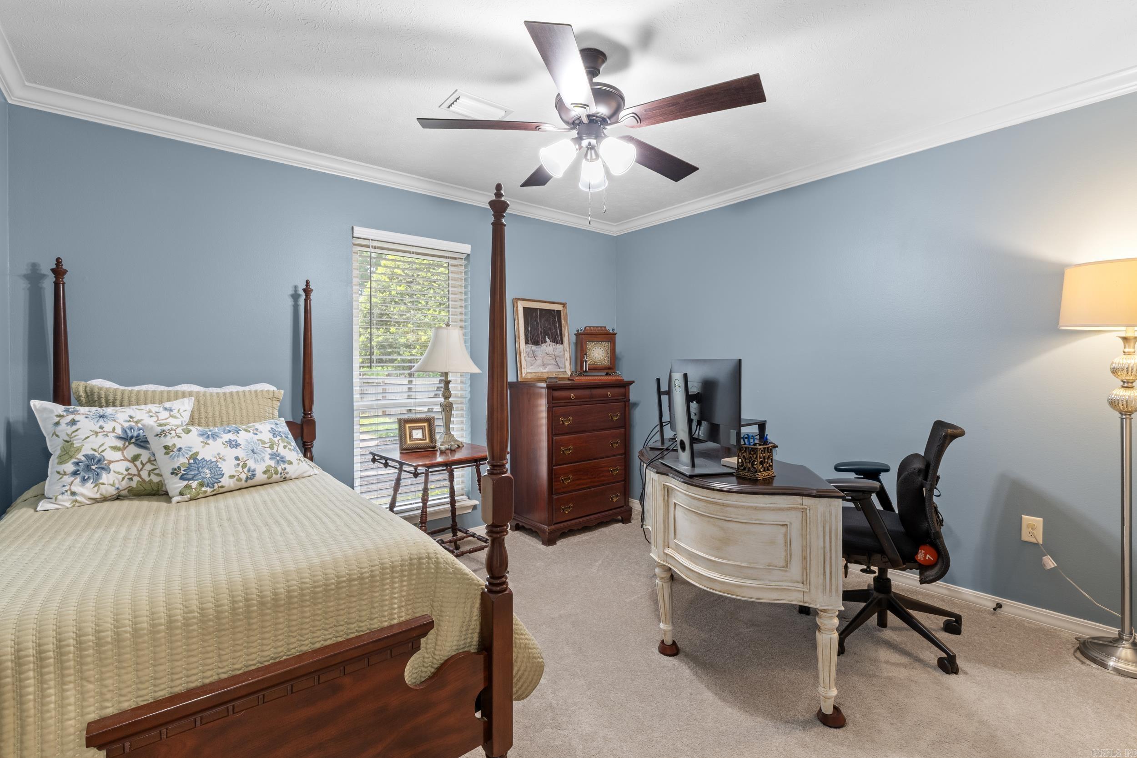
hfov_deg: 97.1
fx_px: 502
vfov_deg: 74.1
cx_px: 568
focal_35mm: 16
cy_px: 379
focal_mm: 10.6
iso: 200
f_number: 9
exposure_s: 1.6
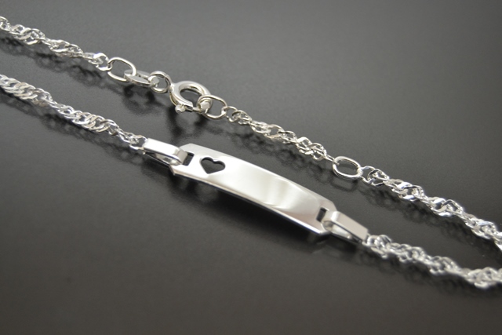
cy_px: 168
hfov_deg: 24.6
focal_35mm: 82
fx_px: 1151
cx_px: 251
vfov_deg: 16.6
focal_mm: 55
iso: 560
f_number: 5.6
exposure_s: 1/60
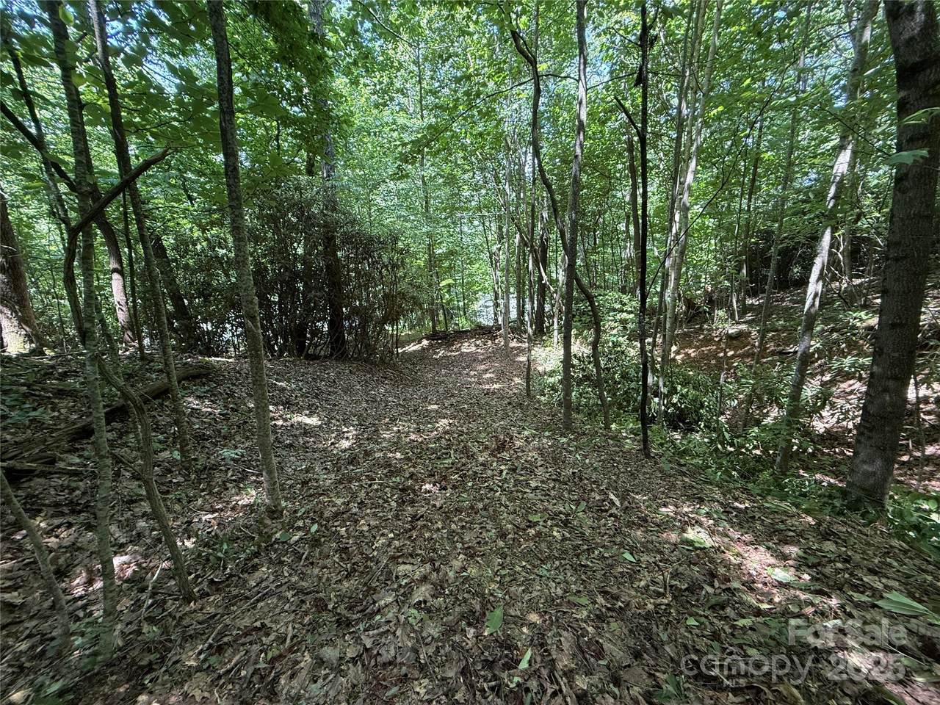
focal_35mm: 14
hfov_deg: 102.1
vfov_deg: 85.7
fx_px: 380
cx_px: 470
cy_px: 352
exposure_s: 1/99
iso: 200
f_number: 2.2
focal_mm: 2.22
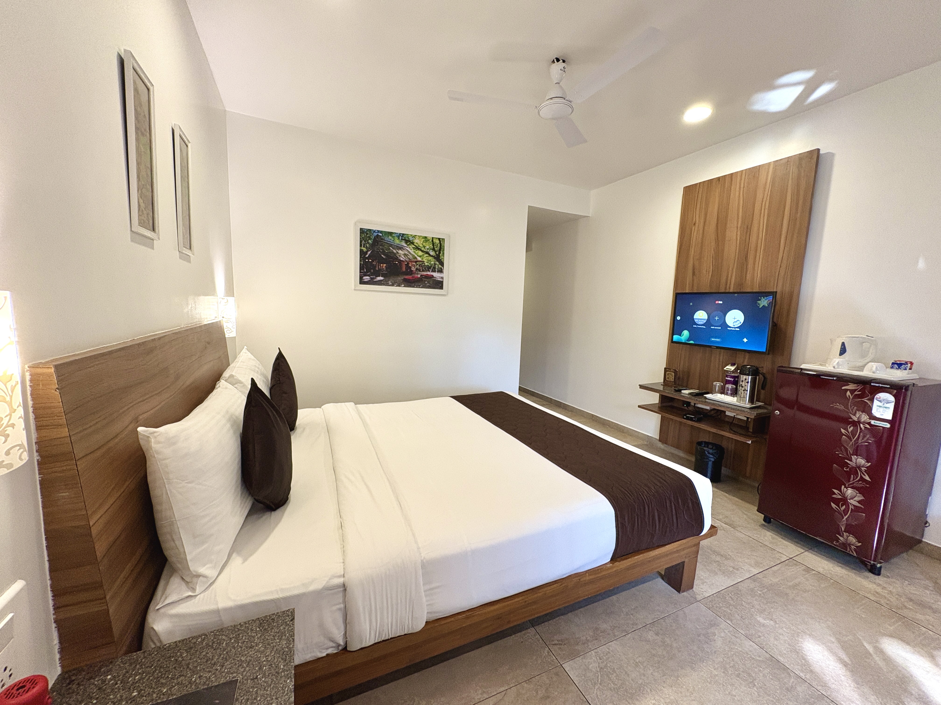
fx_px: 381
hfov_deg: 102.1
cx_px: 470
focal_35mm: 14
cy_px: 352
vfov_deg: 85.7
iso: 200
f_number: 2.2
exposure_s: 1/100
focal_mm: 2.22
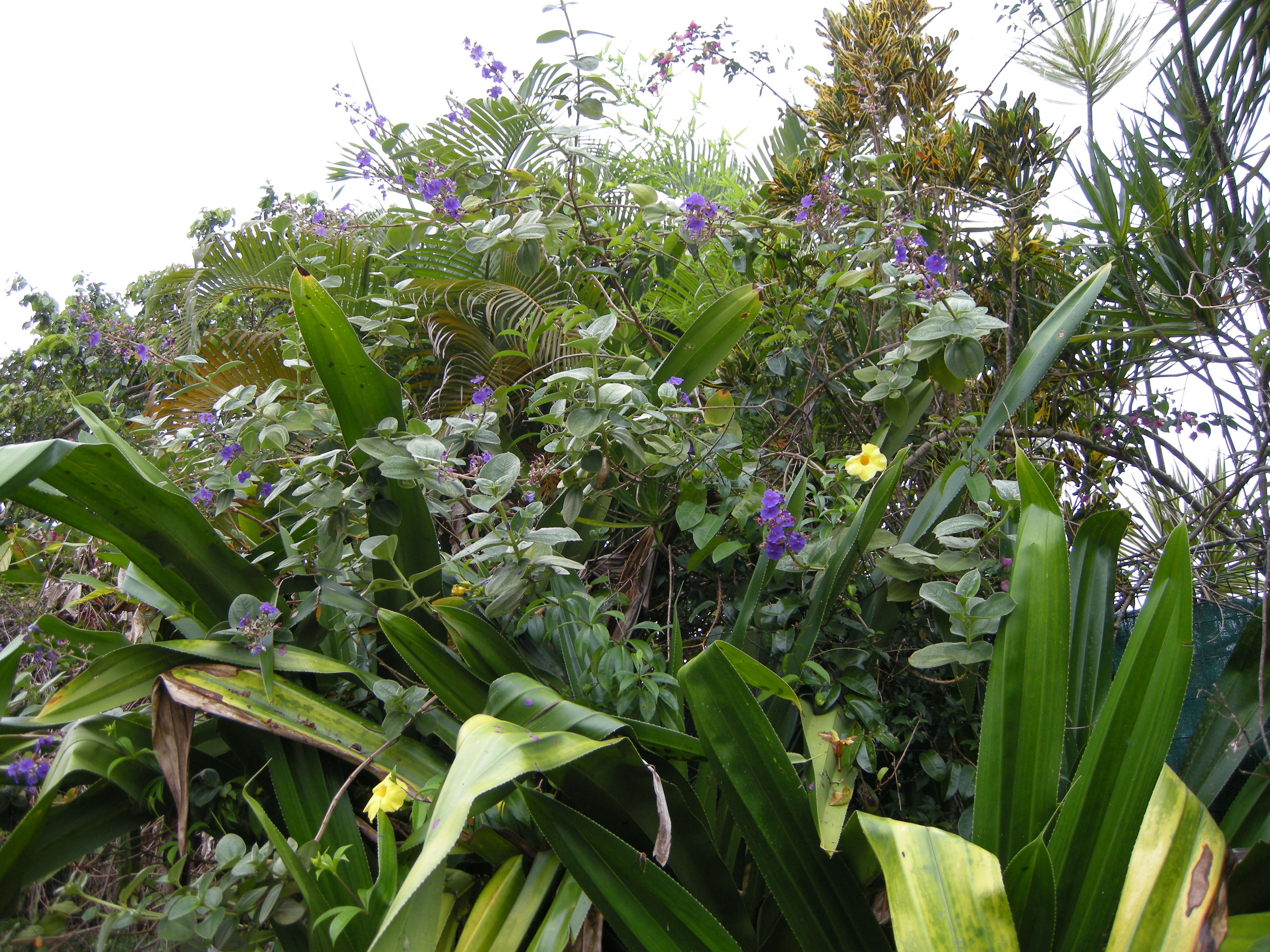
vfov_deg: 40.7
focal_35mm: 35
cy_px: 476
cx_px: 635
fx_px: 1284
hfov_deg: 52.6
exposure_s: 1/57.4
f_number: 2.7
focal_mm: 7.5
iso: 73
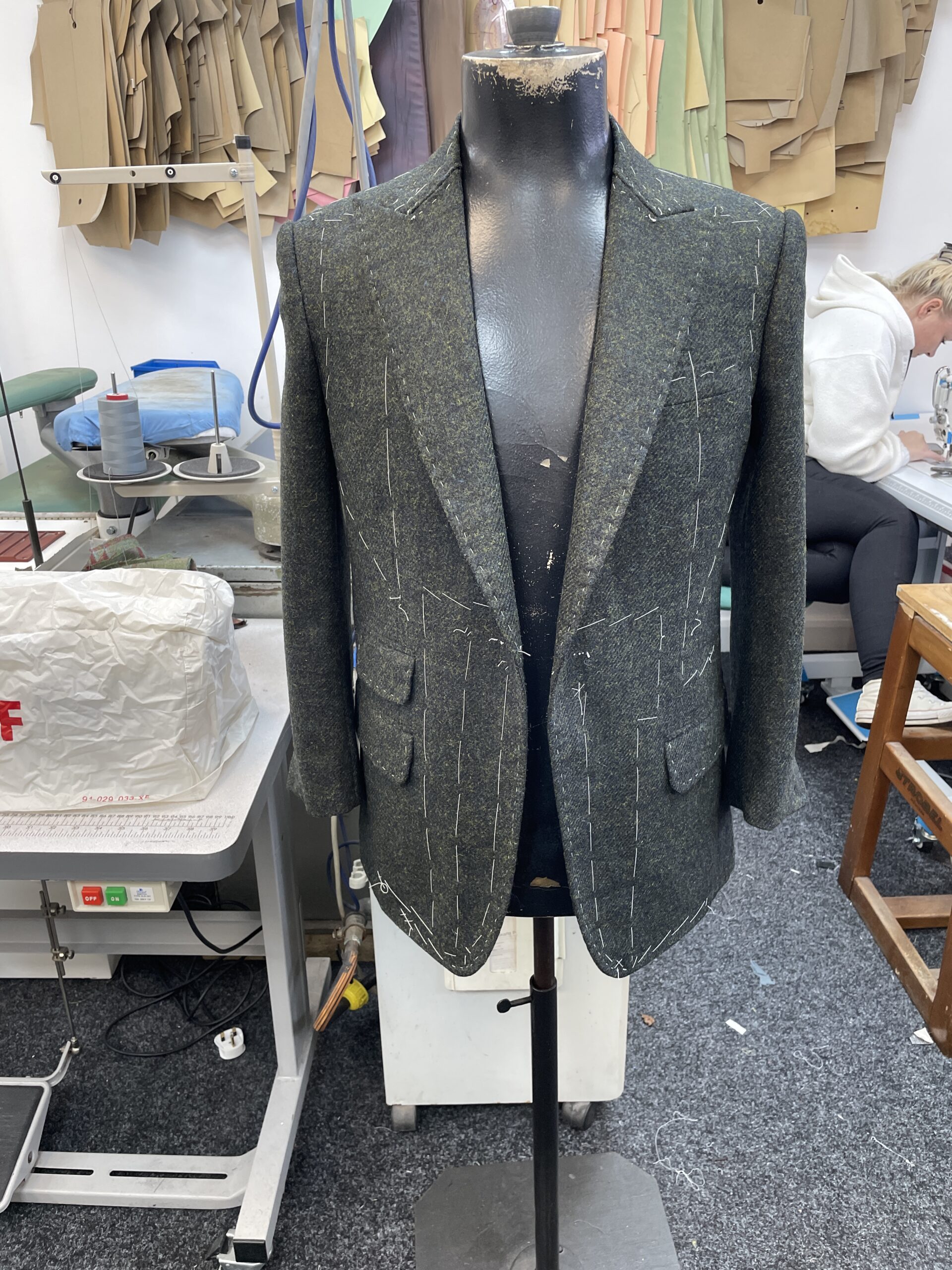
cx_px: 476
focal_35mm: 26
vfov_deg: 67.3
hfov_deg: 53.1
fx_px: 953
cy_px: 635
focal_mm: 4.2
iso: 125
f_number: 1.6
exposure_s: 1/100
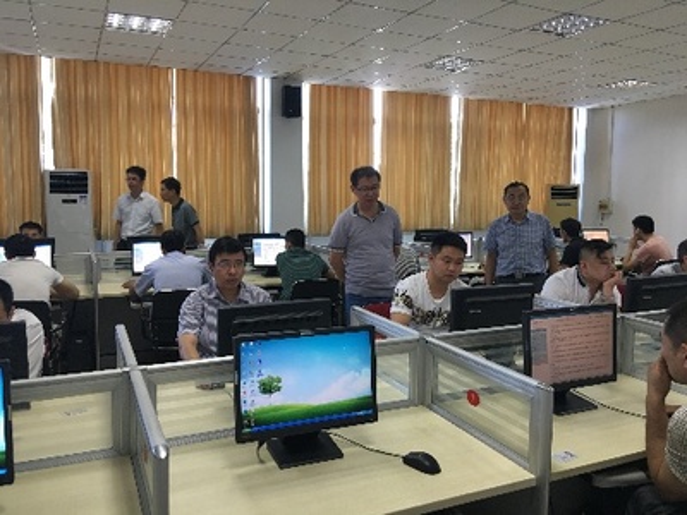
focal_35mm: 29
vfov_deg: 48.2
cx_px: 344
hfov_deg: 61.7
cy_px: 258
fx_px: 576
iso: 64
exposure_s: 1/17
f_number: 2.2
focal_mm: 4.15
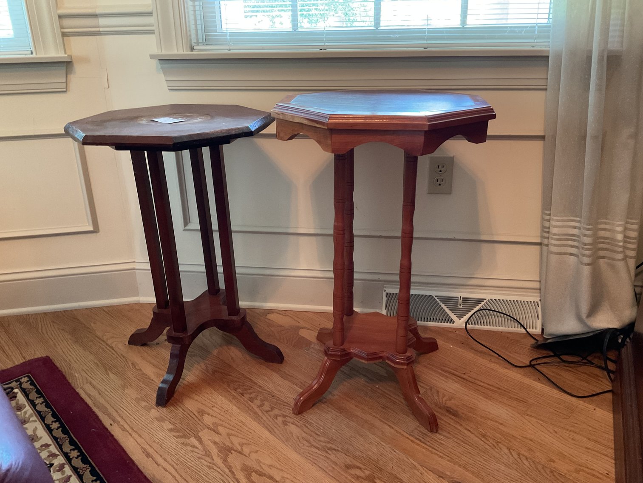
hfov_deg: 61.7
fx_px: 539
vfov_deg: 48.2
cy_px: 242
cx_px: 322
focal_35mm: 29
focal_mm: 3
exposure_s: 1/30
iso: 250
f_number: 1.8
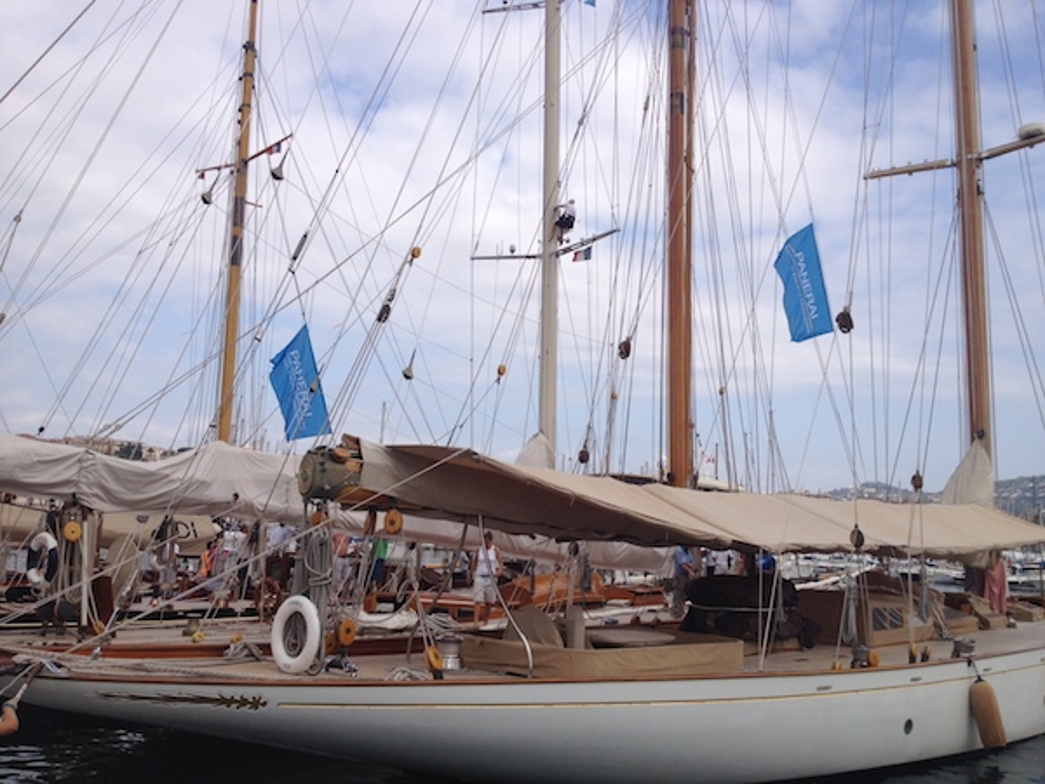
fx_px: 1057
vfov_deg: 40.7
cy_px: 392
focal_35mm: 35
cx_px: 522
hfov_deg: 52.6
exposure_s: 1/1783
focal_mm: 4.28
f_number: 2.4
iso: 64
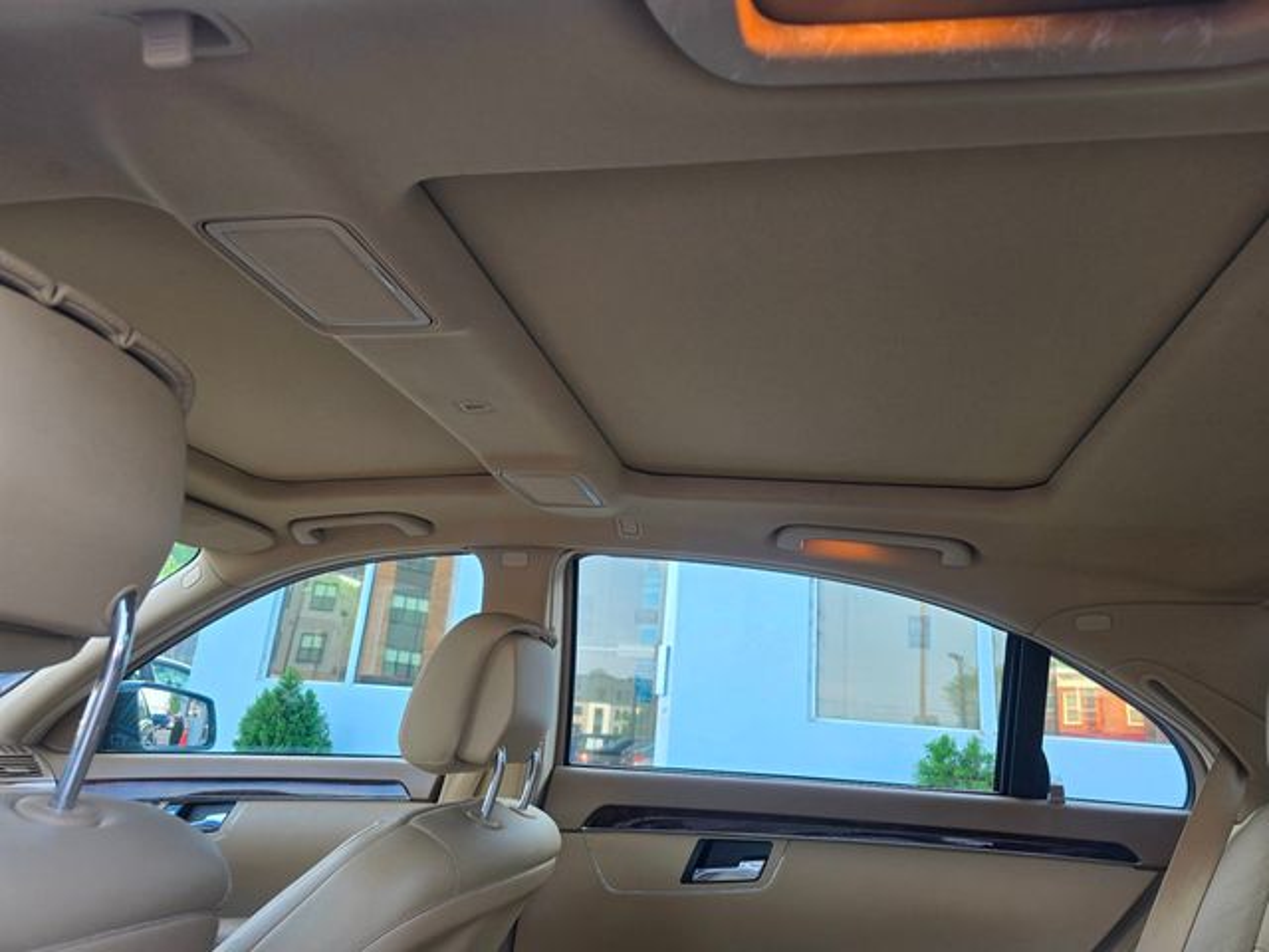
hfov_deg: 73.9
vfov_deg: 58.9
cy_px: 476
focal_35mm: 23
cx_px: 634
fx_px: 843
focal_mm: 6.3
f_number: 1.7
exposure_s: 1/180
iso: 50
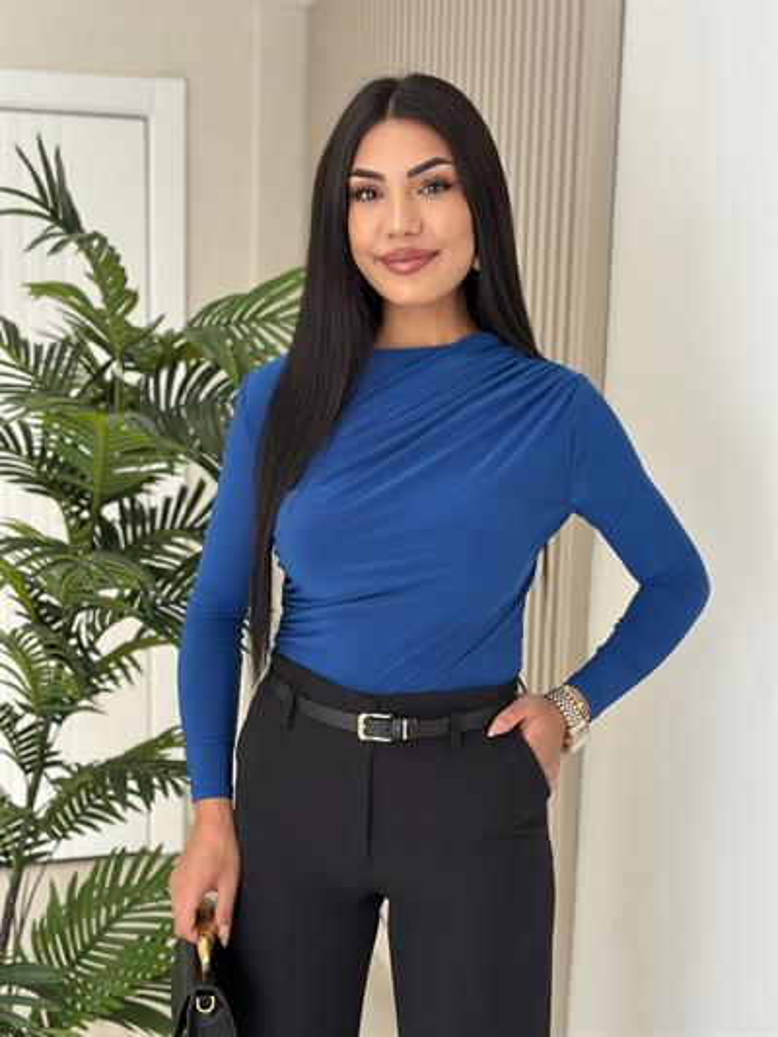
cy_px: 518
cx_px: 389
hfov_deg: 30.3
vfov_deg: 39.6
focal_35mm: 48
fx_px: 1438
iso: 80
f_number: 1.78
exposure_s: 1/232
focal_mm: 6.86
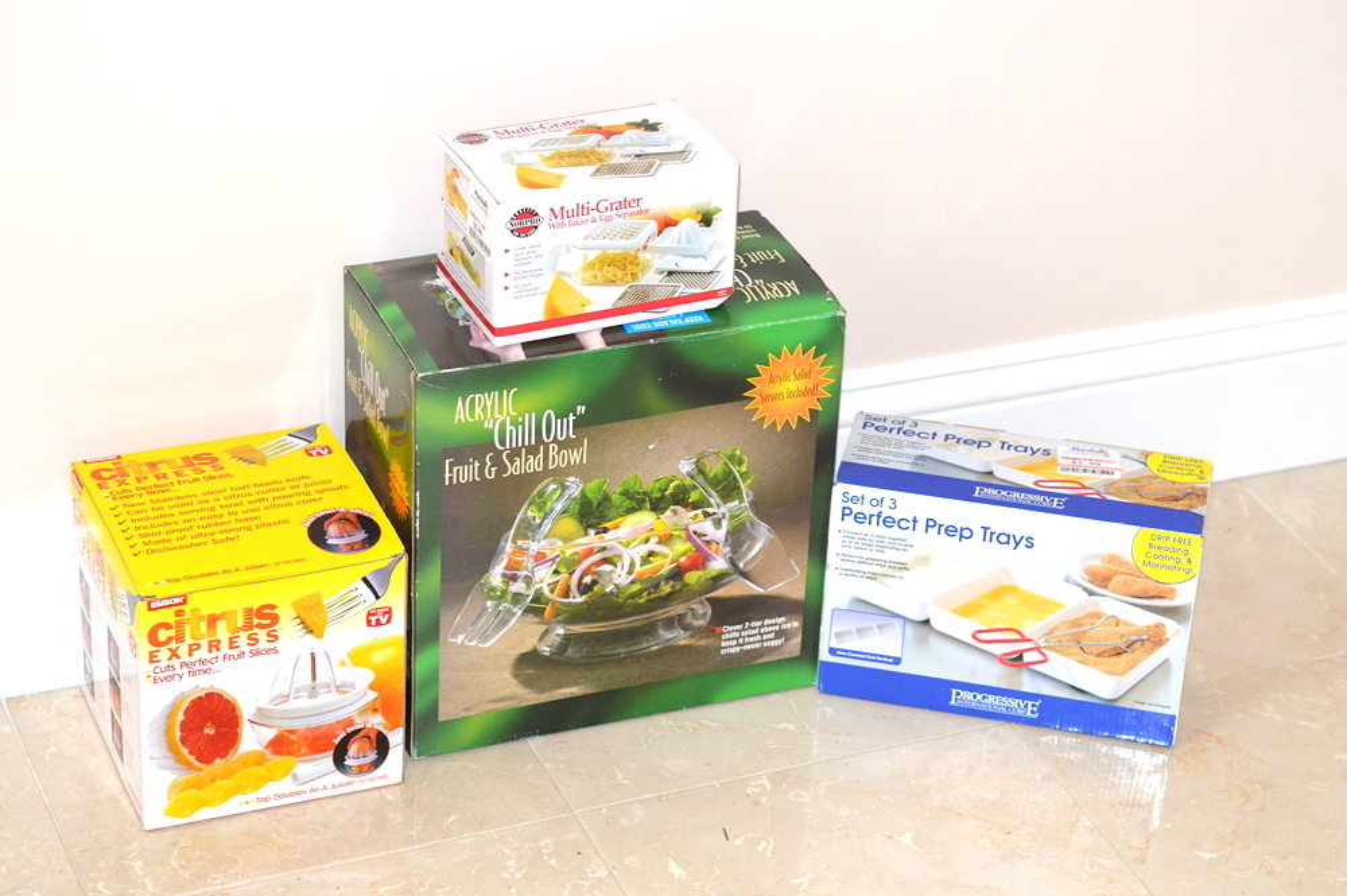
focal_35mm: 90
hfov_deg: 22.6
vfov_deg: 15.2
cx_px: 674
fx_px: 3365
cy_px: 448
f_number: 4
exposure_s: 1/60
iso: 400
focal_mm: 60
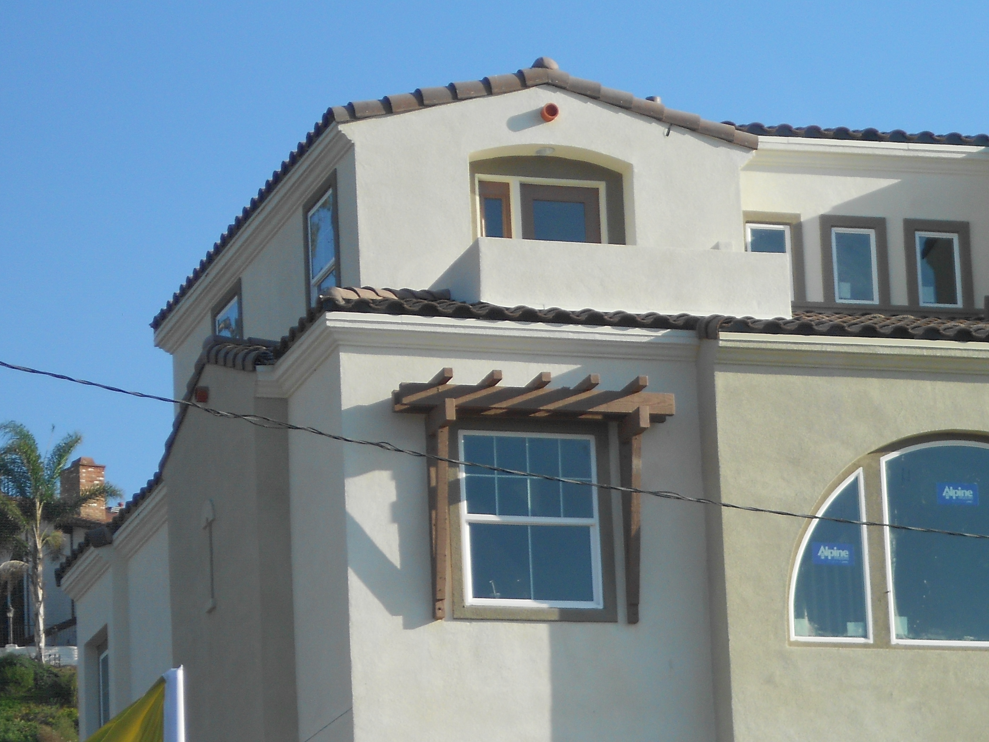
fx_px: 5000
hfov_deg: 11.3
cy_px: 558
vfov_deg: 8.5
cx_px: 675
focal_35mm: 175
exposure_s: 1/250
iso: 80
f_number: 6
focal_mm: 20.1
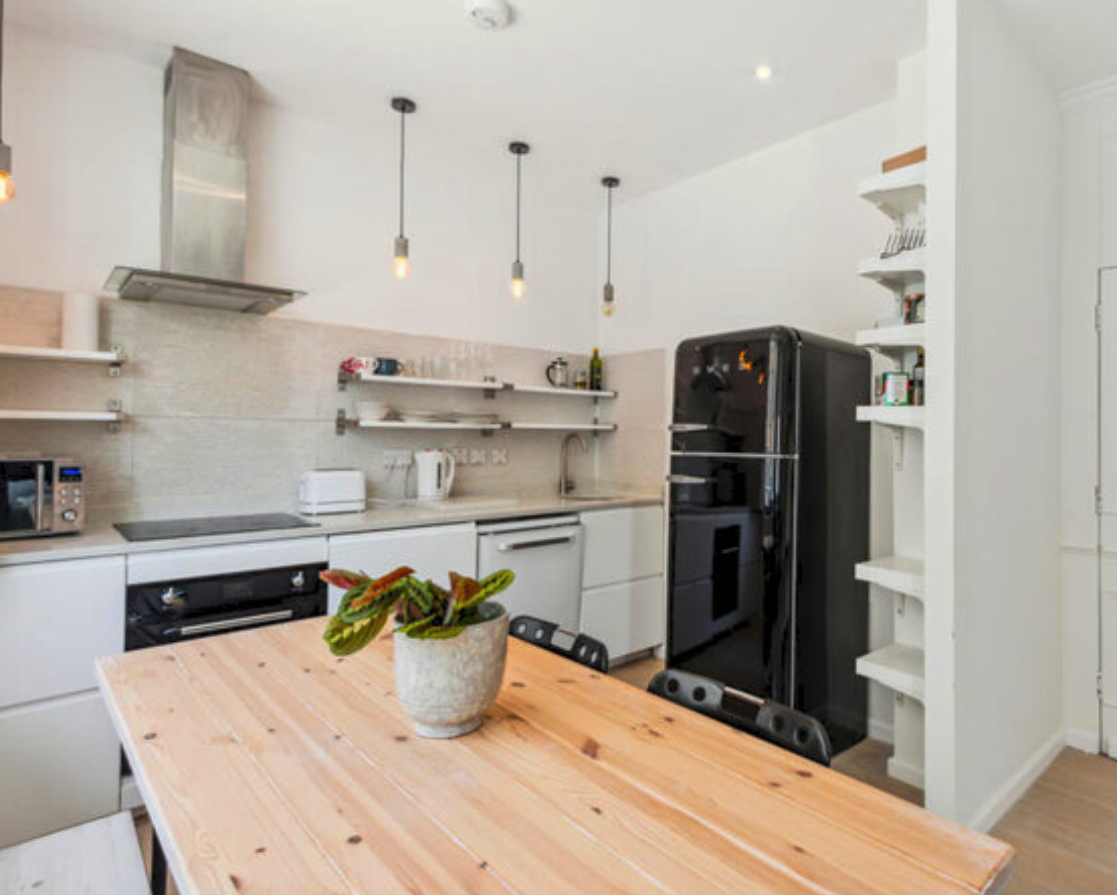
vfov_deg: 70.9
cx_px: 622
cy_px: 427
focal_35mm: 19
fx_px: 628
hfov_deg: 82.9
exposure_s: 1/60
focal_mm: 16
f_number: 11
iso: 400
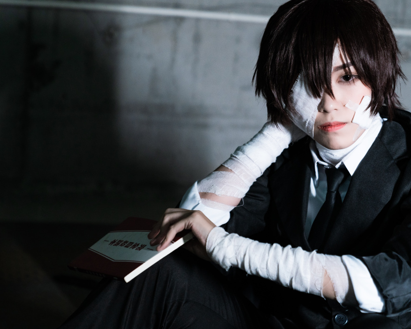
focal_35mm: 90
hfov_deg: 21.2
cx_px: 239
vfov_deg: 17.1
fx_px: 1095
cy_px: 169
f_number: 2.8
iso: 1250
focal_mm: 70
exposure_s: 1/200
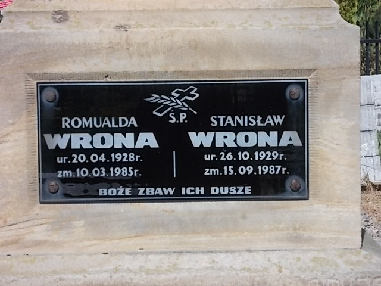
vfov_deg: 11.7
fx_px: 1398
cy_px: 143
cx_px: 190
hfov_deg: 15.5
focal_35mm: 127
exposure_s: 1/250
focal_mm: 17.9
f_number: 6.3
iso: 80
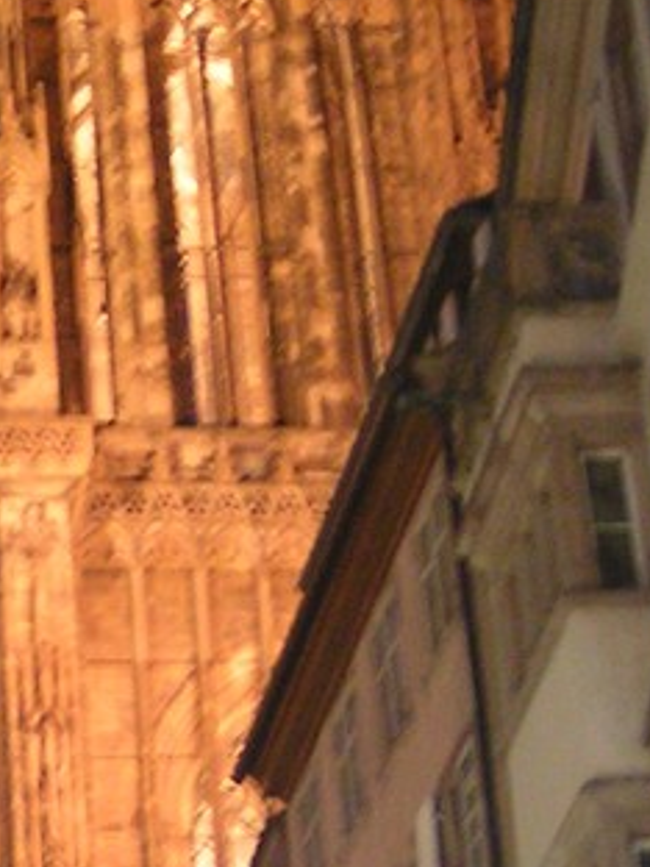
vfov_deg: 15.0
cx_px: -247
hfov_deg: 11.1
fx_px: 3255
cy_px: 727
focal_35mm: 130
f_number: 2.8
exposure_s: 1/1.6
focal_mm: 5.8
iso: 200
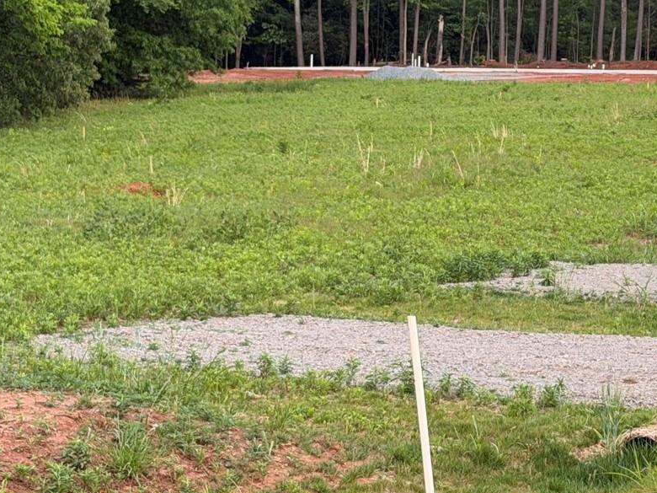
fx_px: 2391
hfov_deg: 15.6
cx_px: 491
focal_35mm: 126
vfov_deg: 11.7
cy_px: 148
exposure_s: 1/786
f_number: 1.78
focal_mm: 6.76
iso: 100
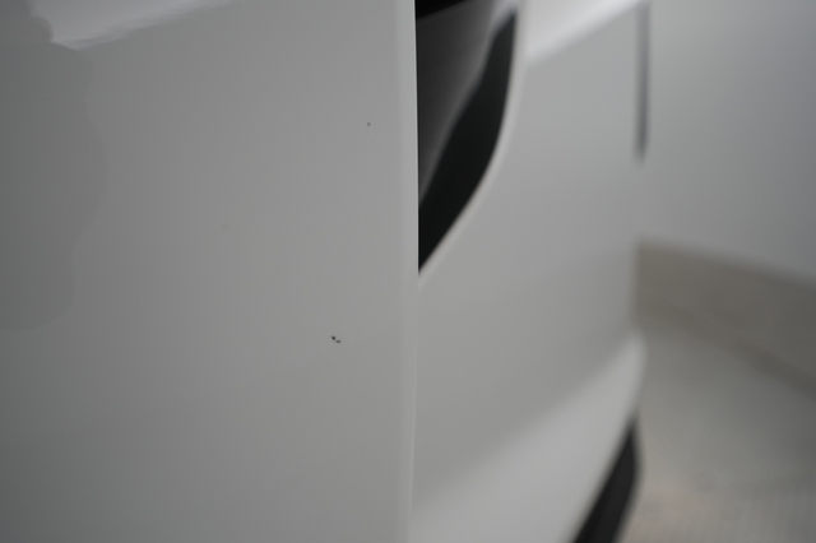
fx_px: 634
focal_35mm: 28
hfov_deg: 65.5
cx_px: 408
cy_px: 272
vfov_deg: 46.4
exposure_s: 1/80
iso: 640
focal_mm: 28
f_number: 4
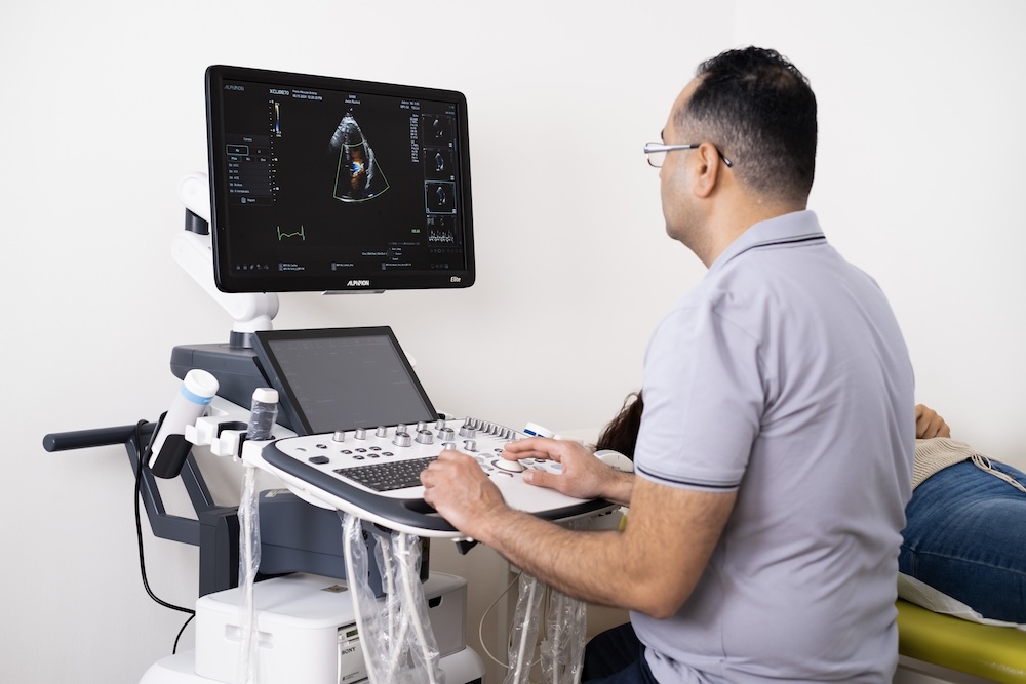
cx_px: 513
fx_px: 1511
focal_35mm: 53
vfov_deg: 25.5
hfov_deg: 37.5
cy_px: 342
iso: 160
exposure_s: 1/125
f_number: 2.2
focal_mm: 35
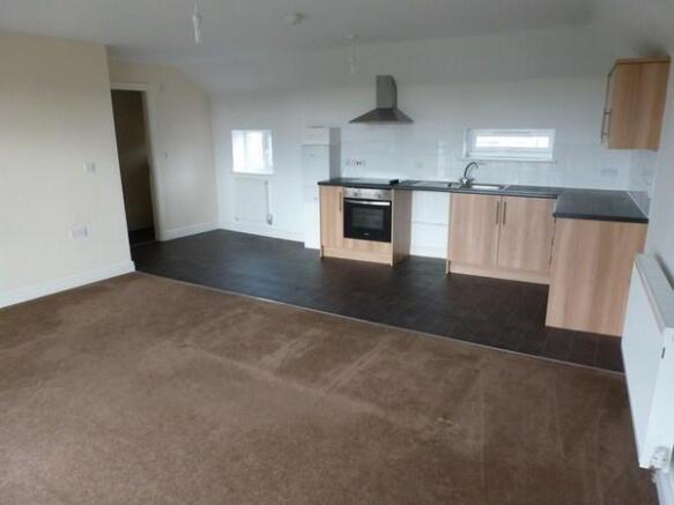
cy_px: 252
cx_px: 337
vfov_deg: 56.8
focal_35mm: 24
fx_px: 467
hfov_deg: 71.6
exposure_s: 1/60
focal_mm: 4.3
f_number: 3.3
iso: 250
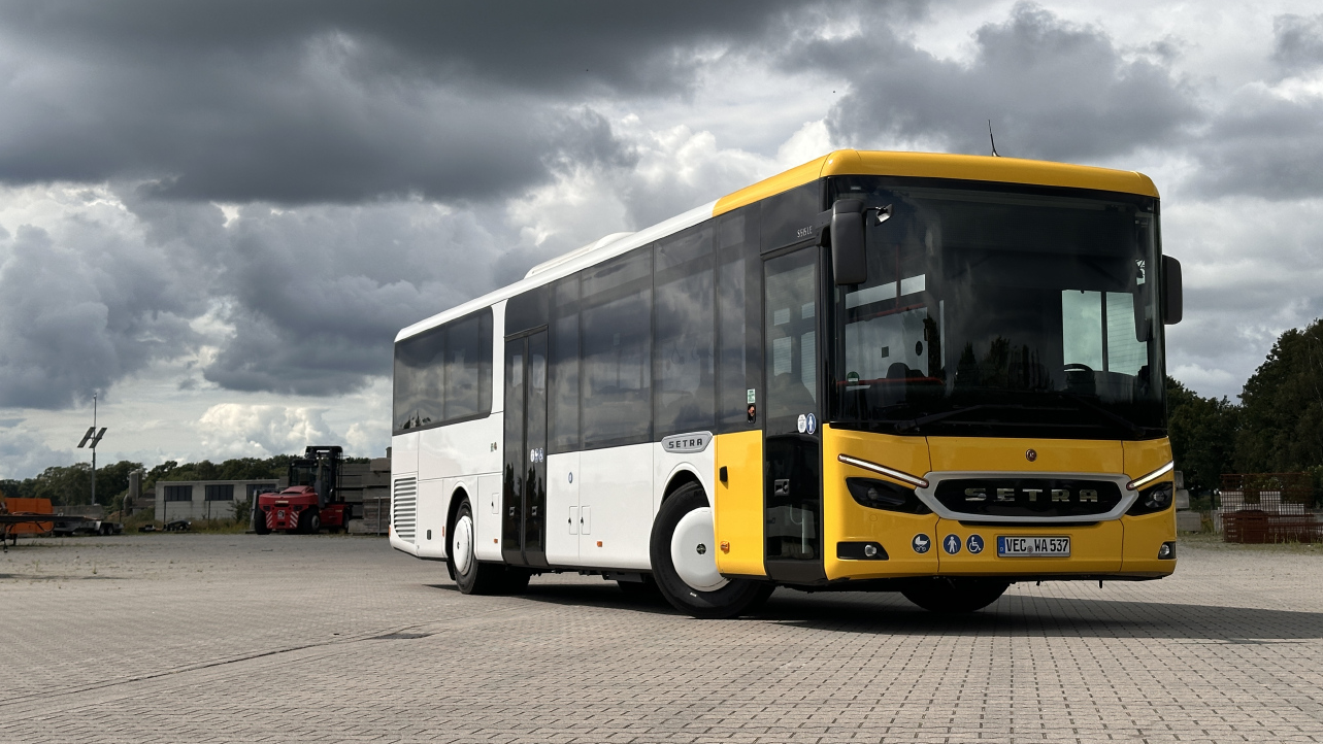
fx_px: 1859
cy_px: 318
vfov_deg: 22.6
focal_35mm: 53
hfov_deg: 39.2
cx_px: 669
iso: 64
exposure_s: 1/6623
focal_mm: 6.86
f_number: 1.78
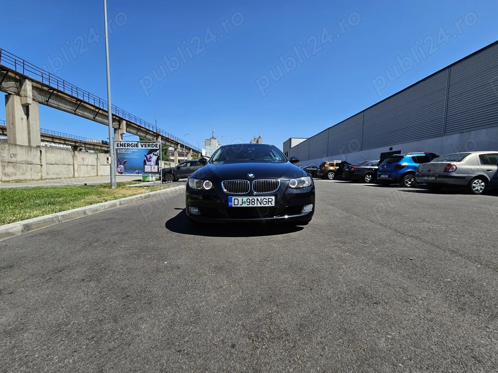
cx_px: 249
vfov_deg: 89.9
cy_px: 186
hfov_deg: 106.2
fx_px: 187
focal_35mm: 13
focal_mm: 2.2
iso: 50
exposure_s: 1/2021
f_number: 2.2
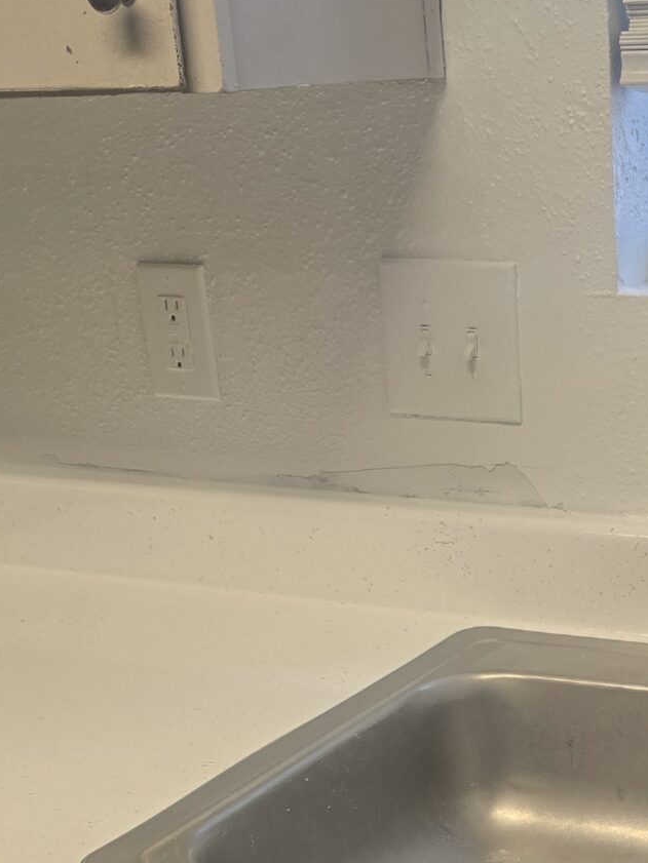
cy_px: 863
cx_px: 612
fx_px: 1747
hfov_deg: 20.5
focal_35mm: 70
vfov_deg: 26.3
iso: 100
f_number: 1.7
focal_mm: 6.3
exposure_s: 1/120
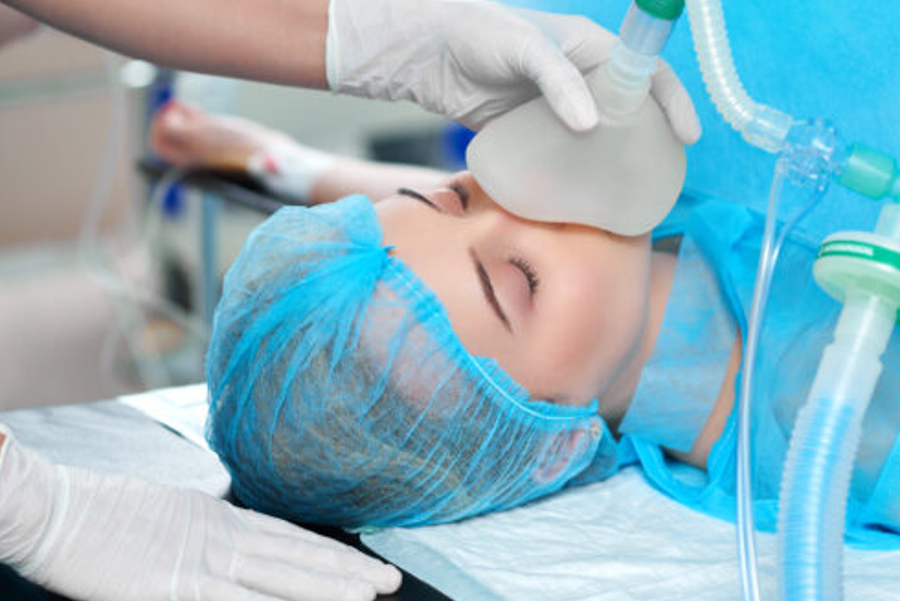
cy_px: 305
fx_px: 2601
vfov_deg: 13.2
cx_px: 487
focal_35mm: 104
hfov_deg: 19.6
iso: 125
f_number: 4
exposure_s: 1/160
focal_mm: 85
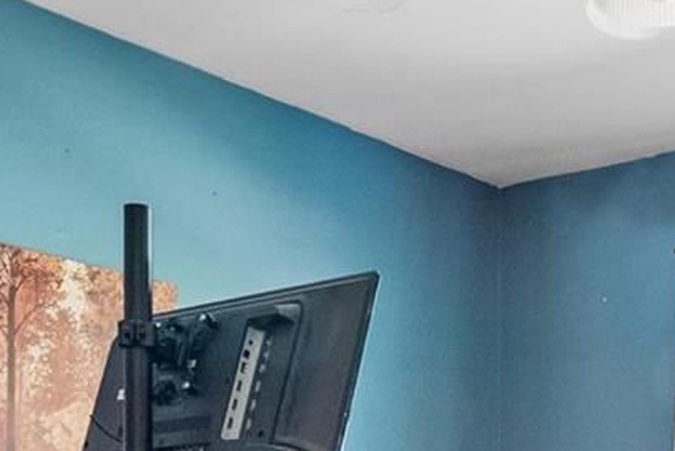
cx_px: 713
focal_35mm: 63
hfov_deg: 29.3
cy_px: 581
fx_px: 1182
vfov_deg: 19.9
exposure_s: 5
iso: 400
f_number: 8
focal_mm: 8
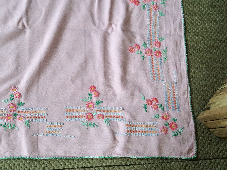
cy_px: 72
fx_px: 288
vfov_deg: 32.7
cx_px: 73
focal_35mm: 44
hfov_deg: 42.3
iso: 80
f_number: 2.4
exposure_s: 1/25
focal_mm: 3.3
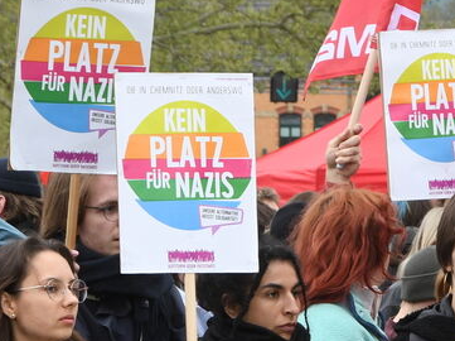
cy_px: 265
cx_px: 360
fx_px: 4412
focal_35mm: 336
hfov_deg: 5.9
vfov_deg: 4.4
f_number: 10
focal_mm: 70
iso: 640
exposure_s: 1/250
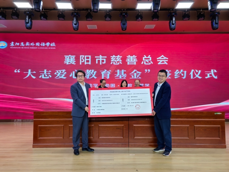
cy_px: 86
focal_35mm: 27
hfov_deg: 65.3
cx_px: 114
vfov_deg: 51.4
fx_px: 179
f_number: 1.8
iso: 64
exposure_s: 1/100
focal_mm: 5.35
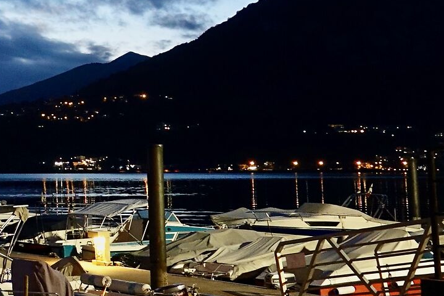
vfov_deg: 17.0
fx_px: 987
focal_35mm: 80
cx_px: -236
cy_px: 85
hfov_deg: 21.1
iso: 800
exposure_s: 1/8
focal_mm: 8.8
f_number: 2.4
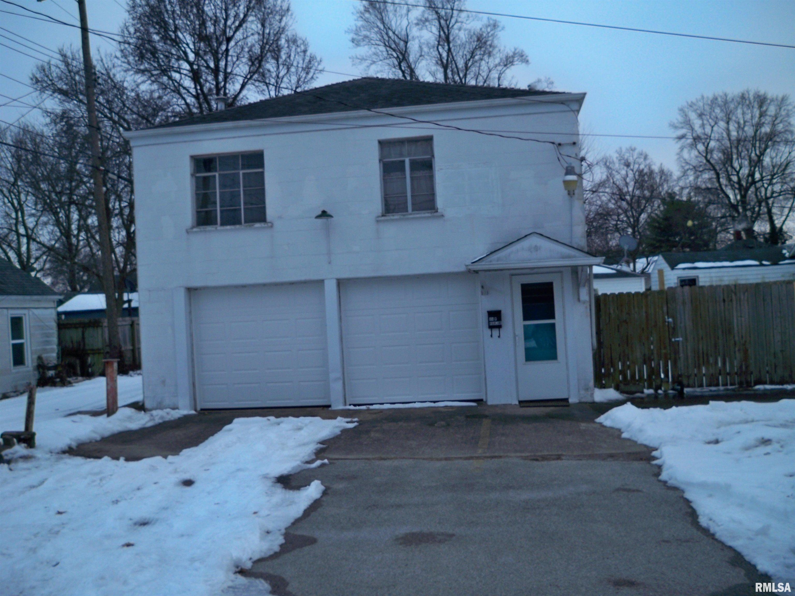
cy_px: 298
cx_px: 398
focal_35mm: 35
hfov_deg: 52.6
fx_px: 804
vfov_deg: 40.7
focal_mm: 6.3
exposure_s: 1/200
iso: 80
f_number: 3.1
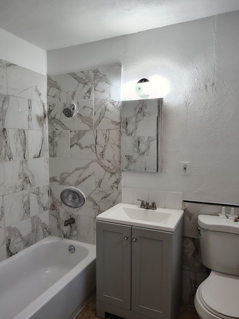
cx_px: 113
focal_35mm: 26
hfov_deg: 53.0
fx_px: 239
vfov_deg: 67.3
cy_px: 162
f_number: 1.8
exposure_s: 1/114
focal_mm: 5.56
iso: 440
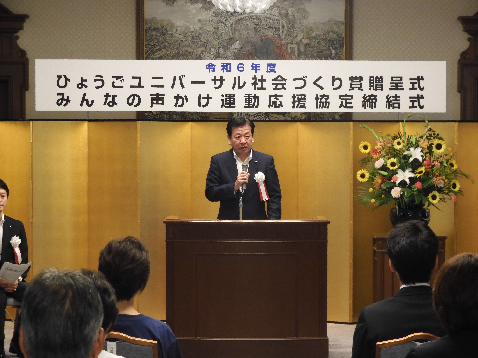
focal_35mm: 135
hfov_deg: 14.6
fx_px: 1864
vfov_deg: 11.0
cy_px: 179
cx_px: 239
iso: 450
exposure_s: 1/15
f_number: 5
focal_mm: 24.1
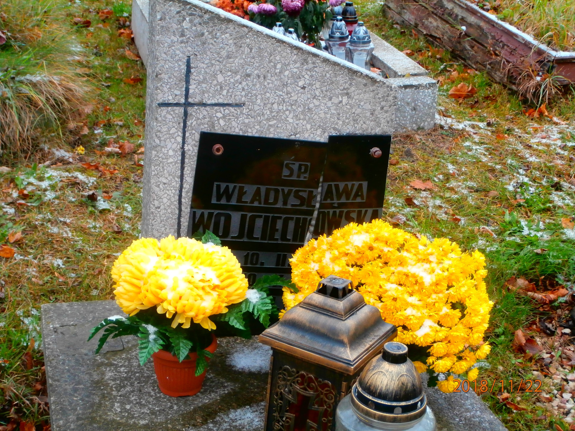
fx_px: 947
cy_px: 216
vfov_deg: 25.7
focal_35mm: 57
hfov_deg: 33.8
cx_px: 288
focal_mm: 10.11
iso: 200
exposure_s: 1/80
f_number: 4.5
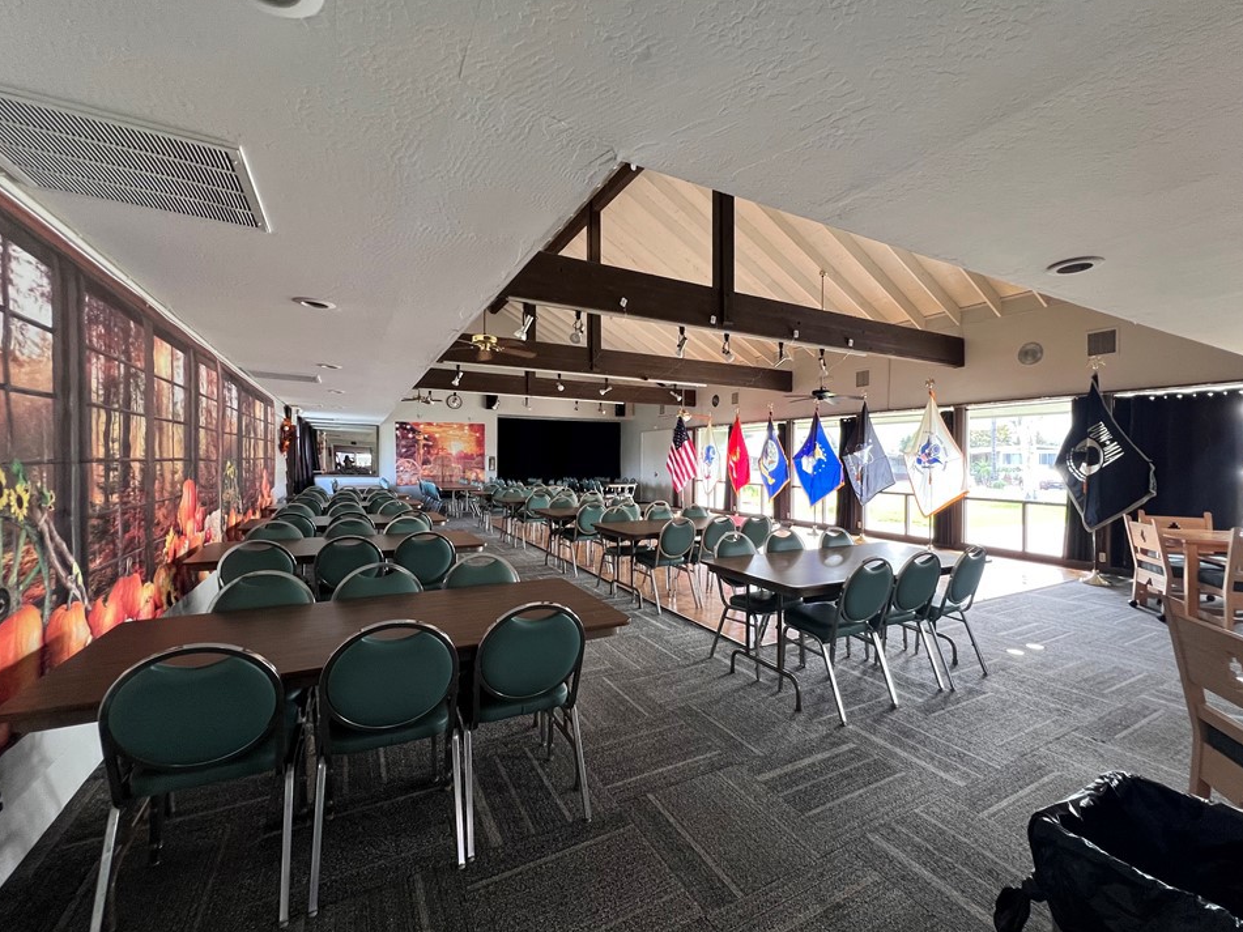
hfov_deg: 102.0
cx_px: 656
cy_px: 464
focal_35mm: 14
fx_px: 503
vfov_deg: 85.7
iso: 250
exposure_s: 1/120
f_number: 1.8
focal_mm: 1.57
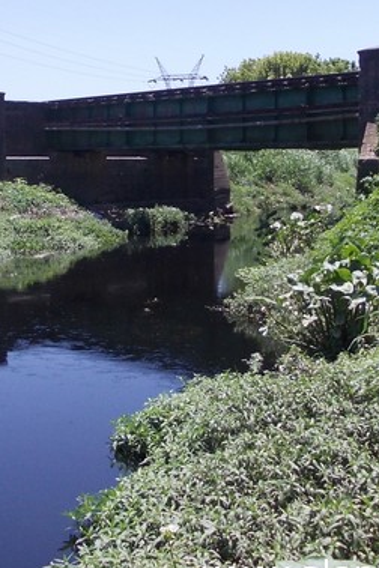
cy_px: 200
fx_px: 932
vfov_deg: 33.7
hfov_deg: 23.0
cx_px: 155
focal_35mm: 59
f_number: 5.4
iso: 80
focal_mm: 4
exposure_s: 1/250
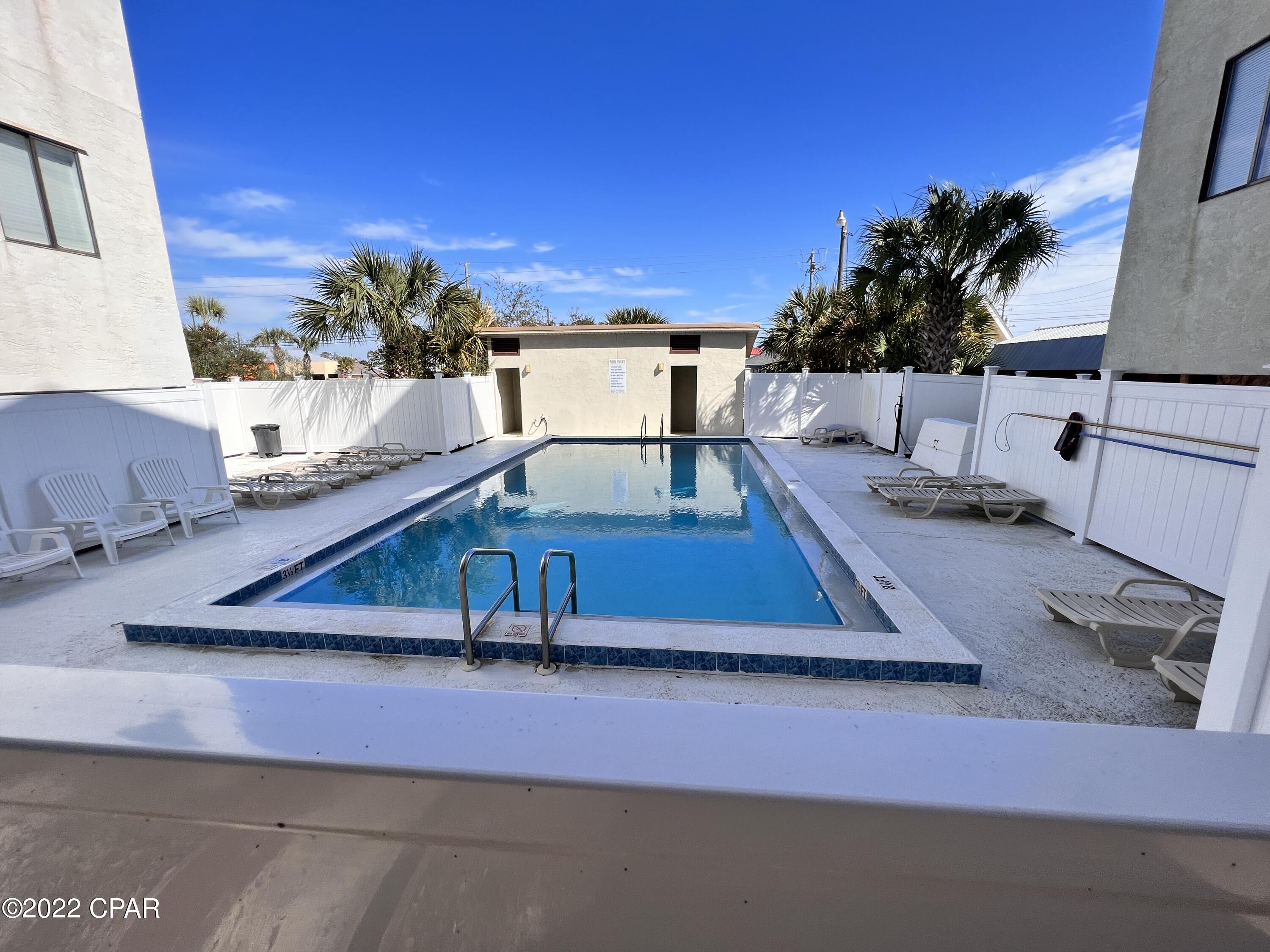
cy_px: 476
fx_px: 477
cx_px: 635
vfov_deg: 89.9
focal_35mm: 13
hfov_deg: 106.2
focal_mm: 1.57
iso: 32
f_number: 1.8
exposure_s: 1/1309
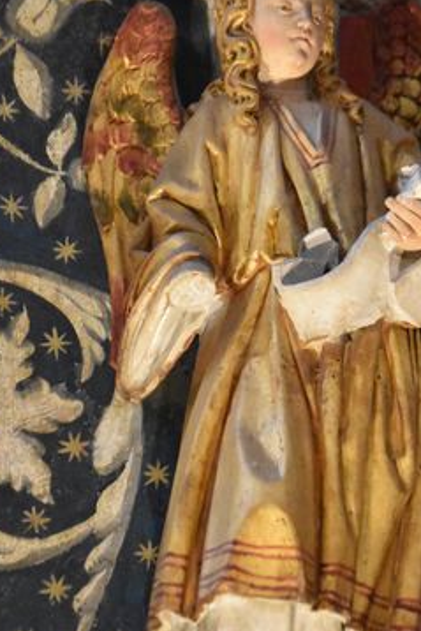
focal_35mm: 279
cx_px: 329
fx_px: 4889
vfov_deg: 7.4
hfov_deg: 4.9
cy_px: 345
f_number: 4.5
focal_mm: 95
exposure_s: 1/125
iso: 11400
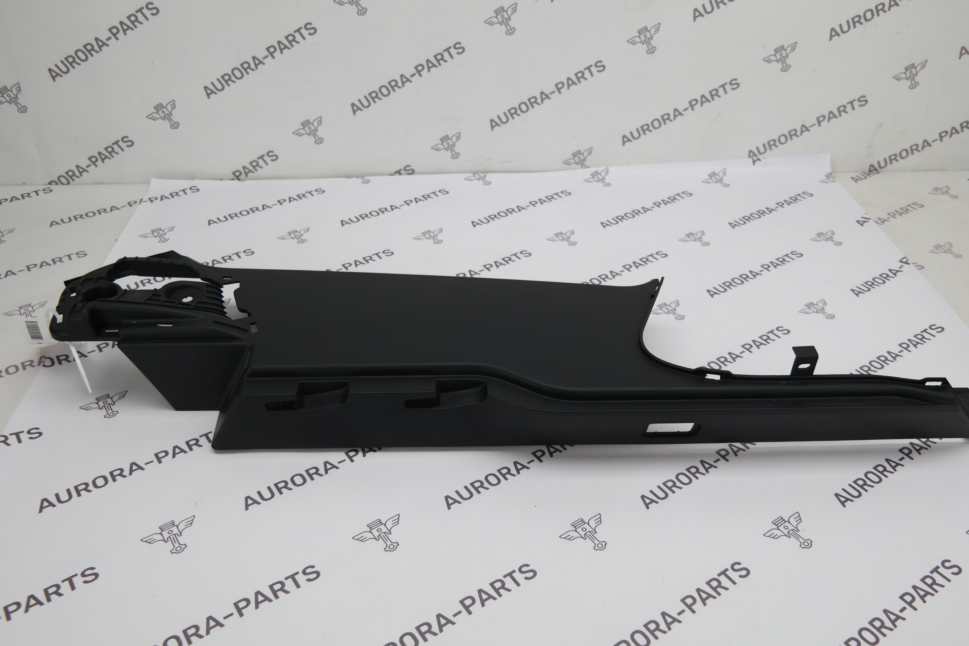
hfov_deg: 63.6
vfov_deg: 44.9
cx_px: 504
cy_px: 335
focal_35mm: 29
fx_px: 780
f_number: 3.5
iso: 100
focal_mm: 18
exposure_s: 1/80
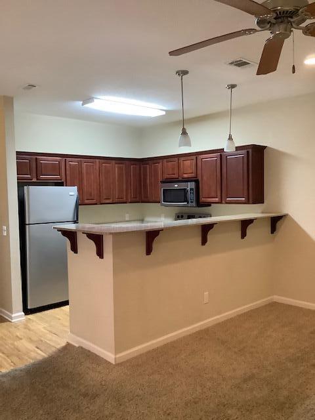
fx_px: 376
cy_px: 210
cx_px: 158
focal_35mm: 31
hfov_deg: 45.4
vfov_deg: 58.4
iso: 320
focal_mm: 3.3
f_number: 2.4
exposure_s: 1/60
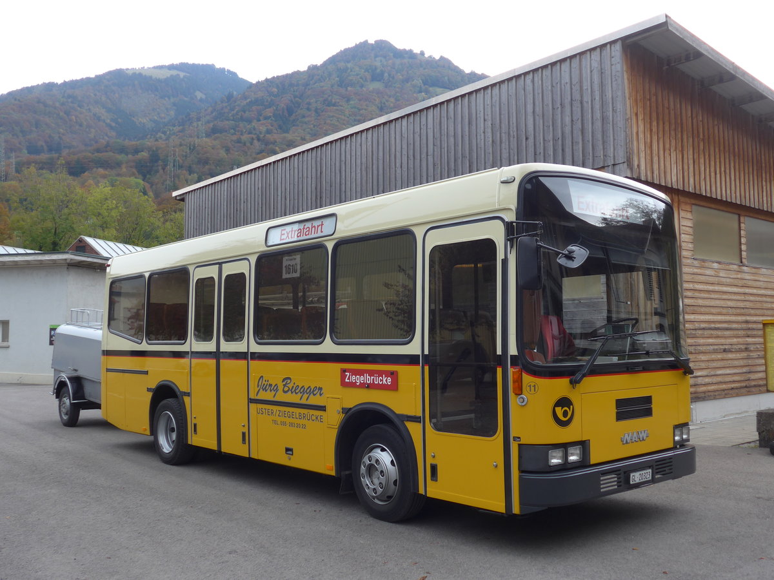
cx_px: 387
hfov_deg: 54.0
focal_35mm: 34
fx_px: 760
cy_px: 290
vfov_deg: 41.8
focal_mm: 7
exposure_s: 1/100
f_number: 2.5
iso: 80
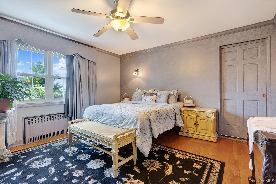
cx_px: 138
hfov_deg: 100.4
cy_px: 92
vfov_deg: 77.3
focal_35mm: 15
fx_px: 115
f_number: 7.1
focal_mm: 10
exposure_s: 1/13
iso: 800
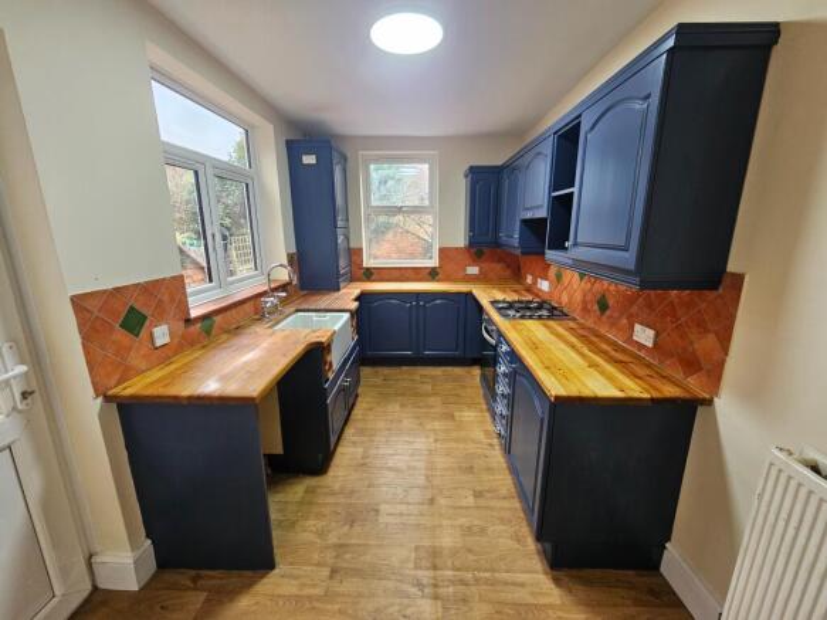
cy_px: 310
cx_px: 414
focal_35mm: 13
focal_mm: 2.2
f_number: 2.2
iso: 160
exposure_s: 1/50
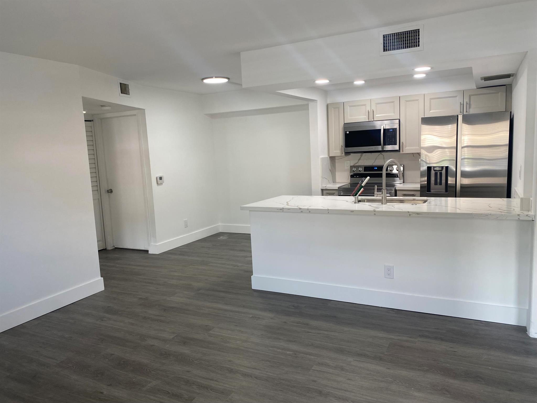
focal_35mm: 26
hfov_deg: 67.3
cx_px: 268
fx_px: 403
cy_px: 202
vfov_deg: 53.1
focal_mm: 4.25
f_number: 1.8
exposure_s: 1/120
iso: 80
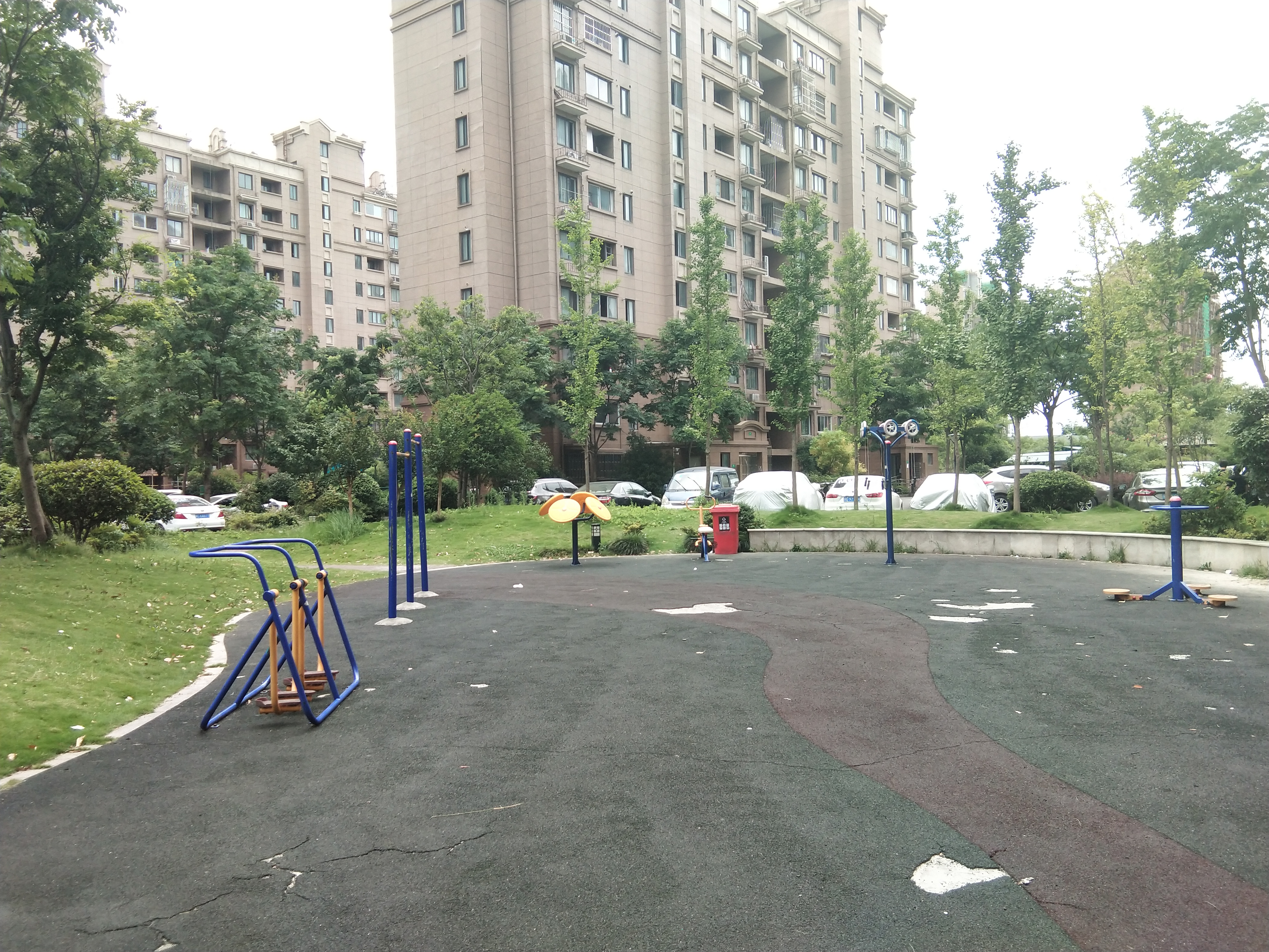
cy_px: 476
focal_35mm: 31
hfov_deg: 58.4
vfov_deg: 45.4
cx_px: 634
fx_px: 1136
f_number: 2.2
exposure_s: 1/314
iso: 50
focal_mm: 3.69
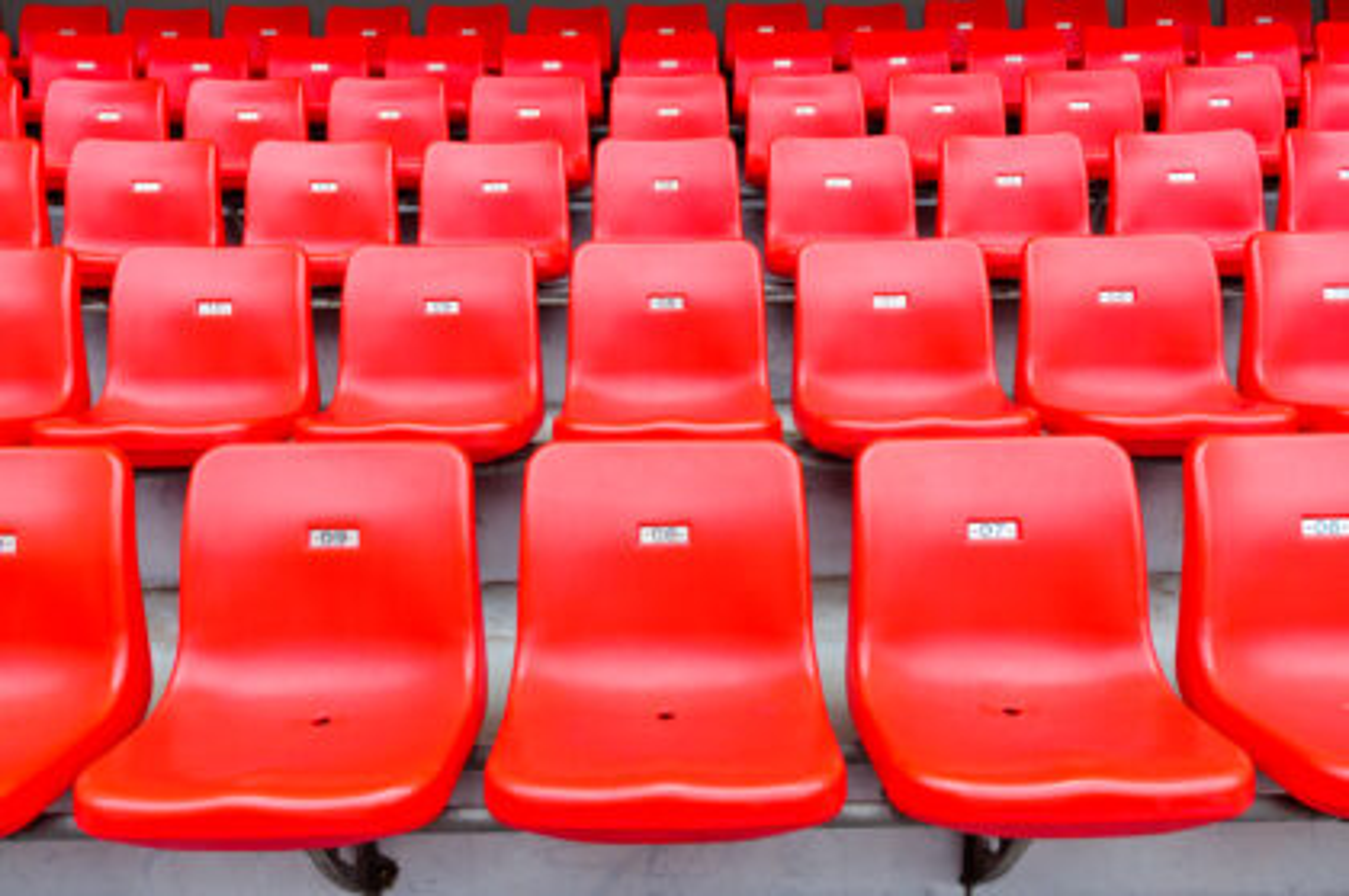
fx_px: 1011
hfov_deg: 67.4
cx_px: 674
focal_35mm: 27
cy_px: 448
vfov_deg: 47.8
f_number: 5.6
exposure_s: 1/320
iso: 200
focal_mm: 18
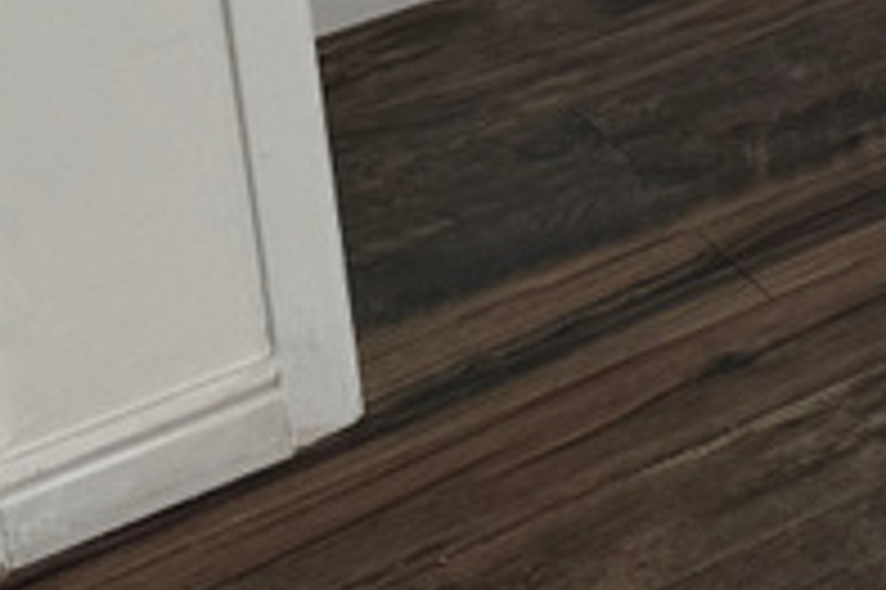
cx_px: 2141
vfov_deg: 9.2
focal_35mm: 130
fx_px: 3197
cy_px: -910
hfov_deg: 12.4
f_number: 1.78
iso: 64
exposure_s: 1/123
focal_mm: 6.76
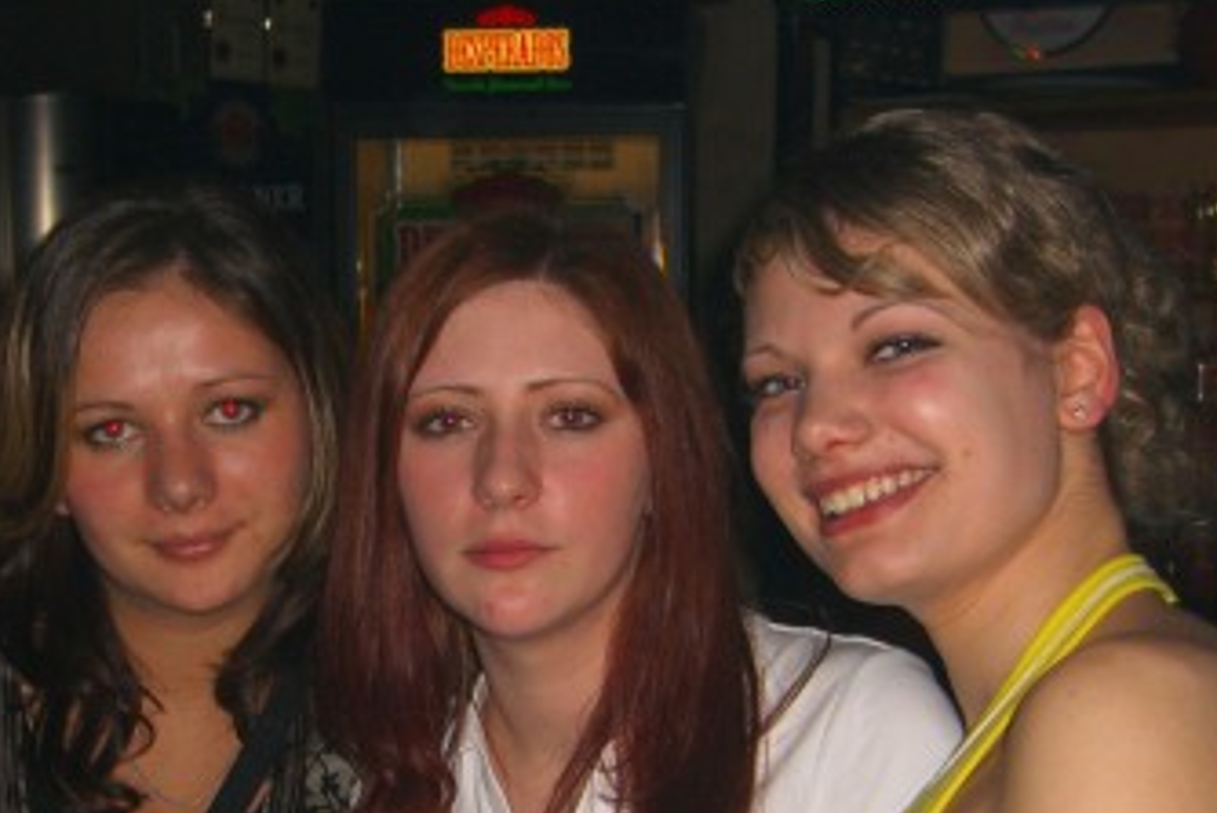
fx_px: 2401
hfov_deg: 28.3
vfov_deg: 18.9
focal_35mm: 71
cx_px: 441
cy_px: 718
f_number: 2.8
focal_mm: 7.9
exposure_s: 1/60
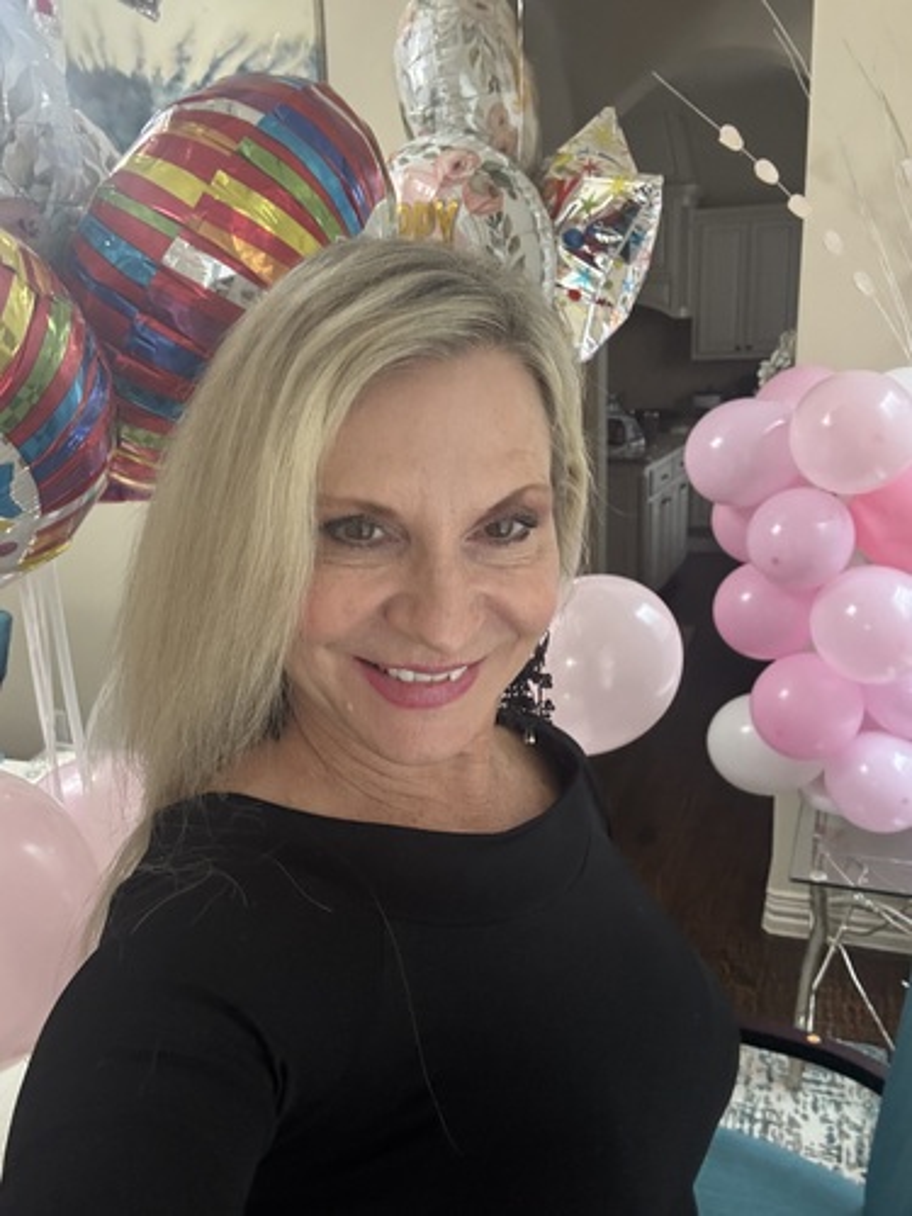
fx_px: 1054
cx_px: 456
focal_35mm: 30
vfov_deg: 60.0
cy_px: 608
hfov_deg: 46.8
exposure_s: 1/40
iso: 250
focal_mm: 2.69
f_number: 1.9
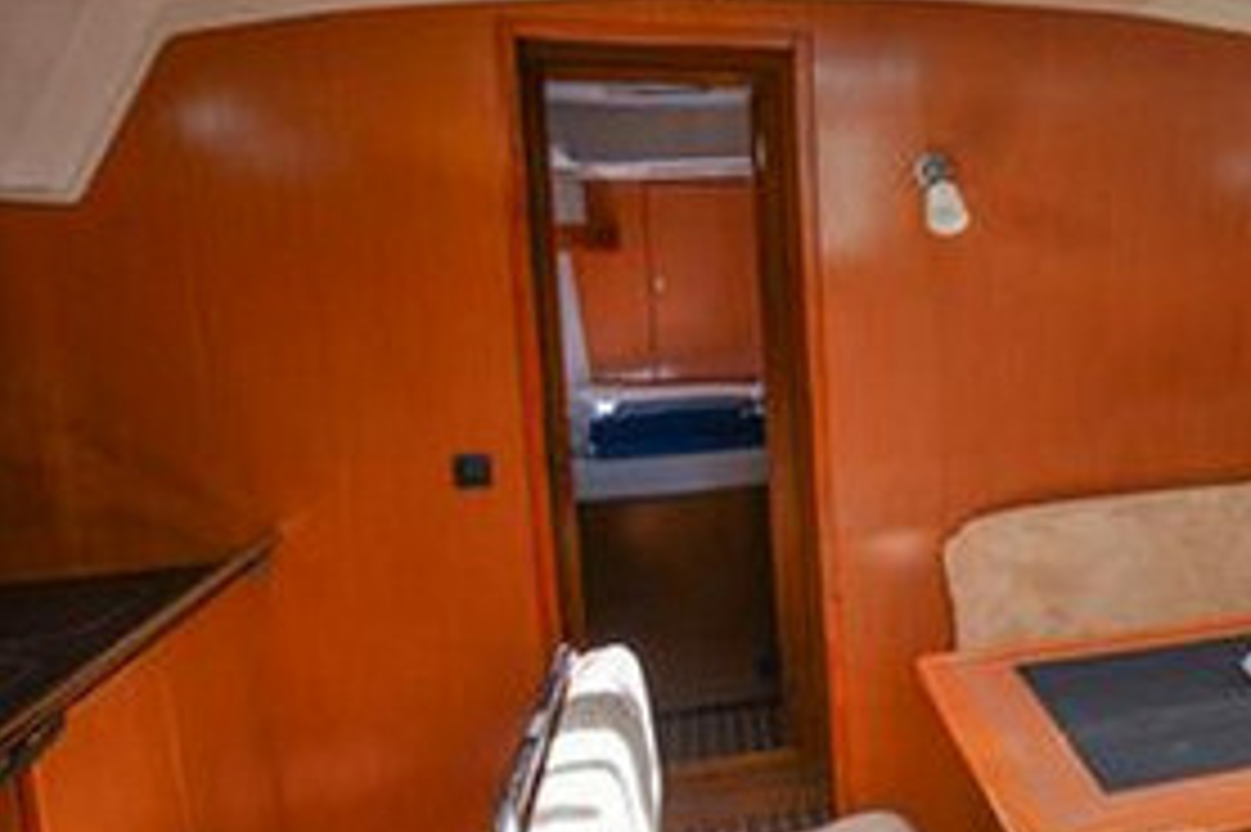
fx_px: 1320
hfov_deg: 40.5
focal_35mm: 38
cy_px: 416
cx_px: 1390
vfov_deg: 35.0
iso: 500
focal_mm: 17
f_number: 6.3
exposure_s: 1/160
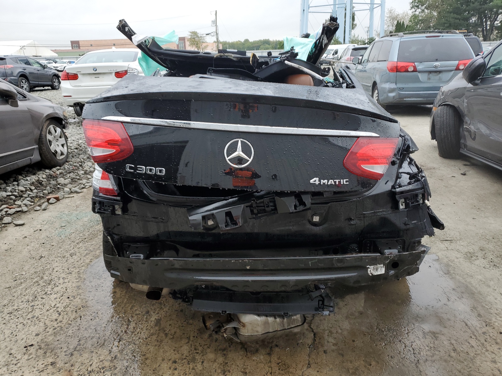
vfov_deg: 53.1
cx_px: 251
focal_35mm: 26
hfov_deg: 67.3
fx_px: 377
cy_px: 188
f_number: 1.5
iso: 50
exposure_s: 1/156
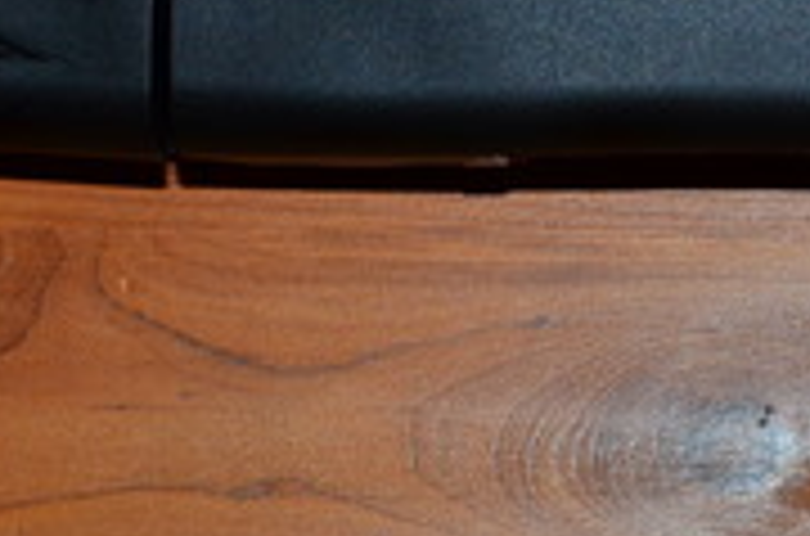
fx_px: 5790
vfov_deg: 5.3
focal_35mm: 258
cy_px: -115
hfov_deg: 7.9
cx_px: 940
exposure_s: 1/80
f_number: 9
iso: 400
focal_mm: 62
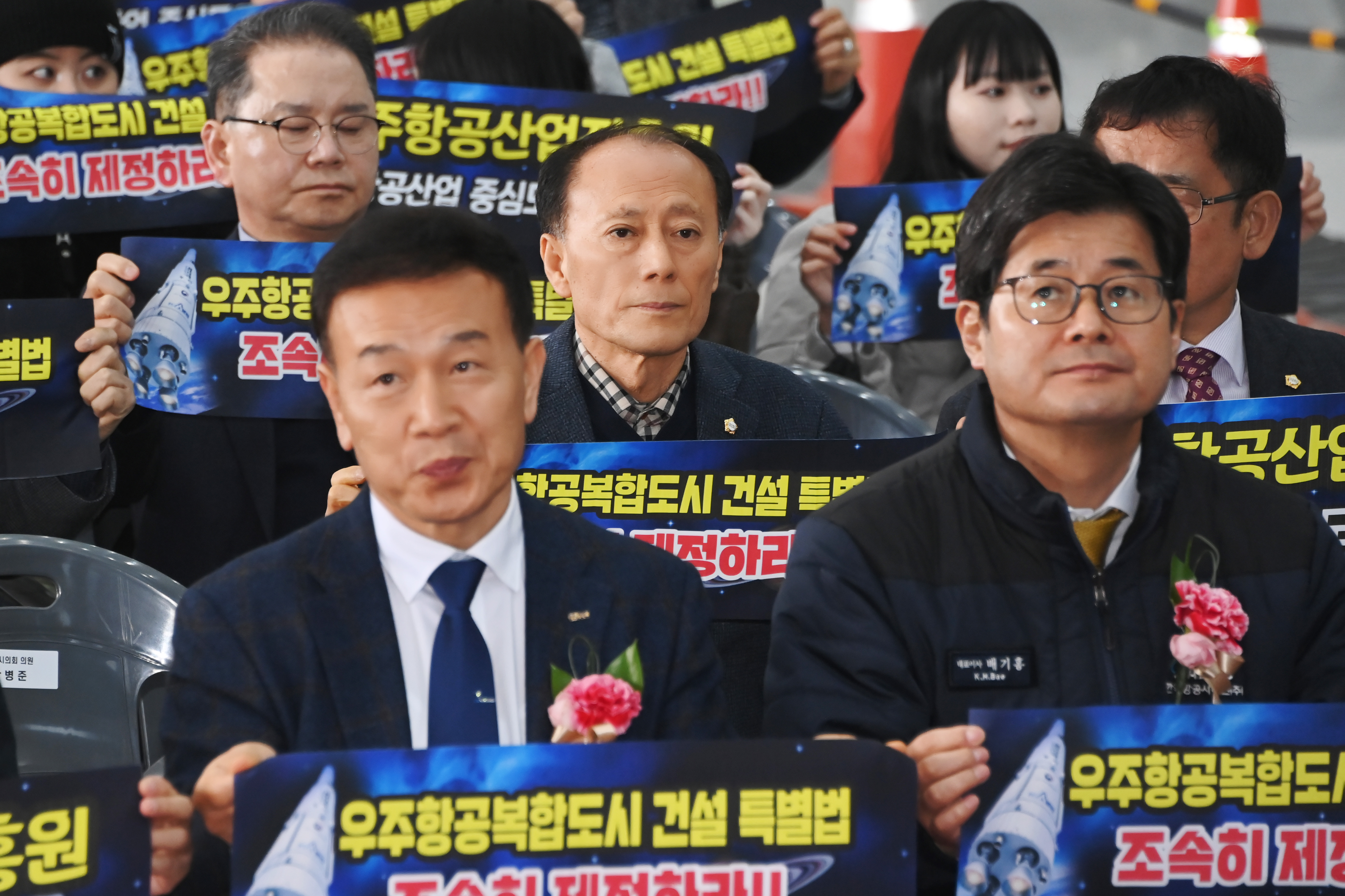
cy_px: 448
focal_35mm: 230
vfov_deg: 6.0
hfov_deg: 9.0
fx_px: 8592
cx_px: 672
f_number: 6.3
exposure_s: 1/250
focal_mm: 230
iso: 2500
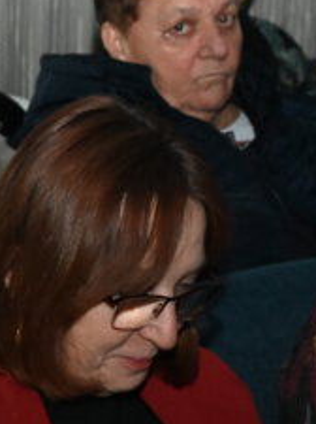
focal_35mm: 184
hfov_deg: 8.0
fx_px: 2246
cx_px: -36
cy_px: 436
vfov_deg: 10.7
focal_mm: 42
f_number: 5
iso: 6400
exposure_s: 1/60
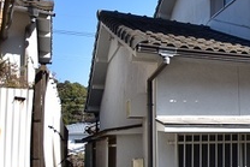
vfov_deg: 24.9
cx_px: 345
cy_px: 114
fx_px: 375
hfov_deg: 28.4
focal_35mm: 54
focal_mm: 10
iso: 160
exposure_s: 1/2000
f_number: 3.5
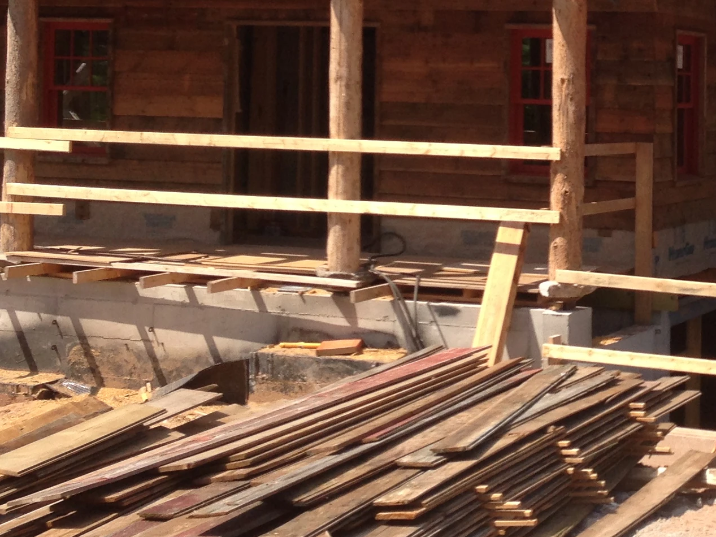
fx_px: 1758
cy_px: 41
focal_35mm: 85
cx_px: 664
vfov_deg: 17.1
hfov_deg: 22.4
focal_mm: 4.13
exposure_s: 1/1004
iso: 50
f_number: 2.4
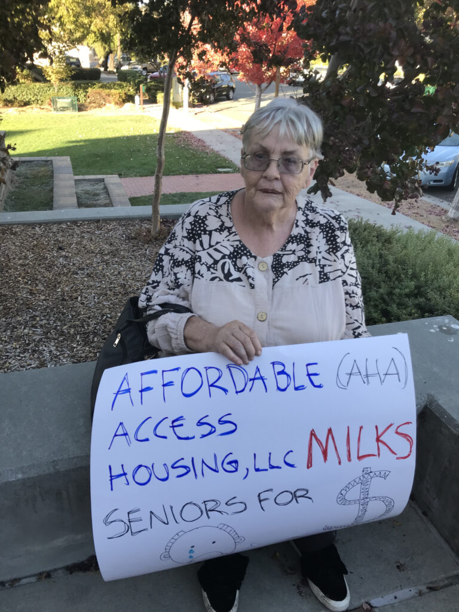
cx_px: 230
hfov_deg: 49.7
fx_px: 495
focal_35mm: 28
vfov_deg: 63.4
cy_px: 306
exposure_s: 1/184
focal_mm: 3.99
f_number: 1.8
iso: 20
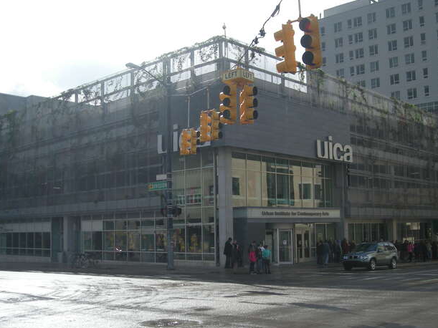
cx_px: 248
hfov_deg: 42.9
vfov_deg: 32.9
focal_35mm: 44
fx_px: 557
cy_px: 171
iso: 50
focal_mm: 5.7
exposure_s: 1/212
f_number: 5.7
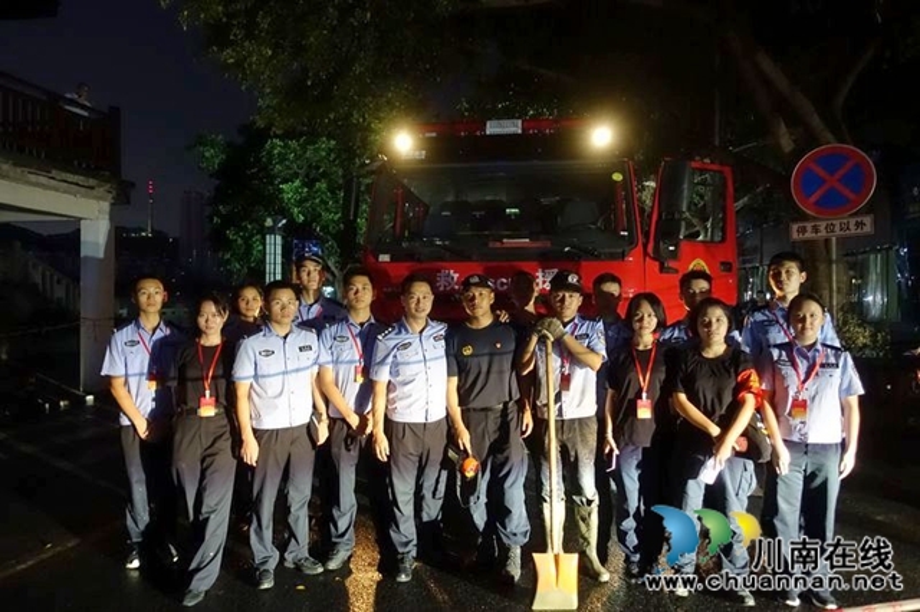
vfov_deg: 53.1
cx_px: 460
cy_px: 306
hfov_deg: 73.8
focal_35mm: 24
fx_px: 613
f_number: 1.8
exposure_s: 1/6
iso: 1600
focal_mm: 8.8
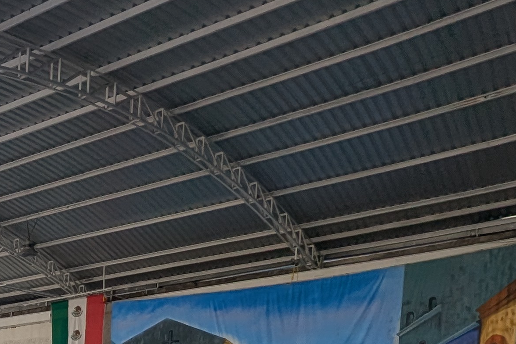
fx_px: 674
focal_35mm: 47
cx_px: -276
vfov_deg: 22.8
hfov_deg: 27.3
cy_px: 528
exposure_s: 1/628
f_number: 2.2
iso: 40
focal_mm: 1.95
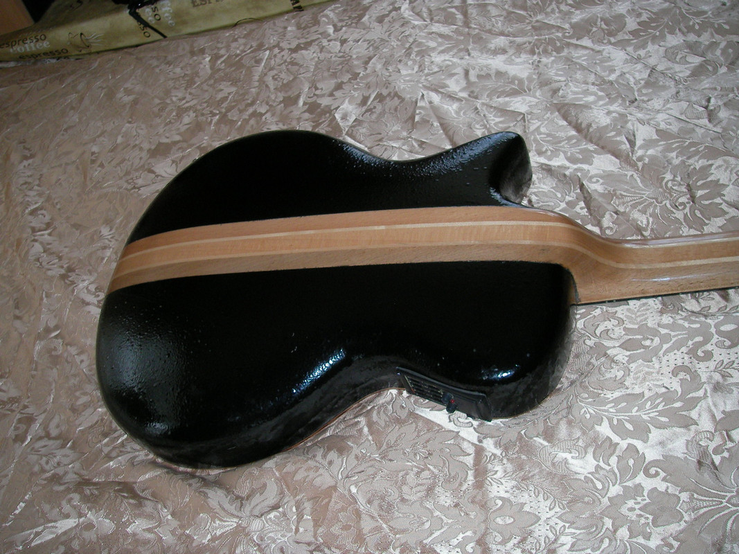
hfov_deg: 49.0
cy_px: 277
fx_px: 811
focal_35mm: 38
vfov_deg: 37.7
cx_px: 370
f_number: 3.3
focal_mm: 6.3
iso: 100
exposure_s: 1/30
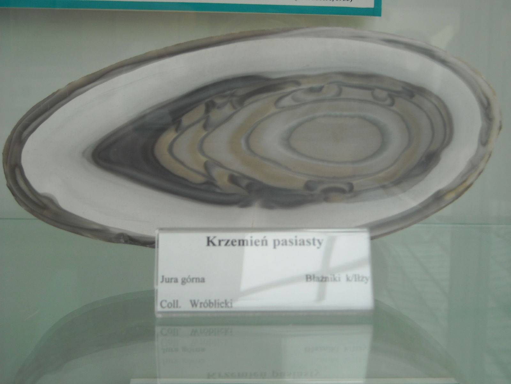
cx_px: 256
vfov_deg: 24.0
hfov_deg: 31.7
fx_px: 900
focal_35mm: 61
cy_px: 192
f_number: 3.5
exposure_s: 1/24
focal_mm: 9.87
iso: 64
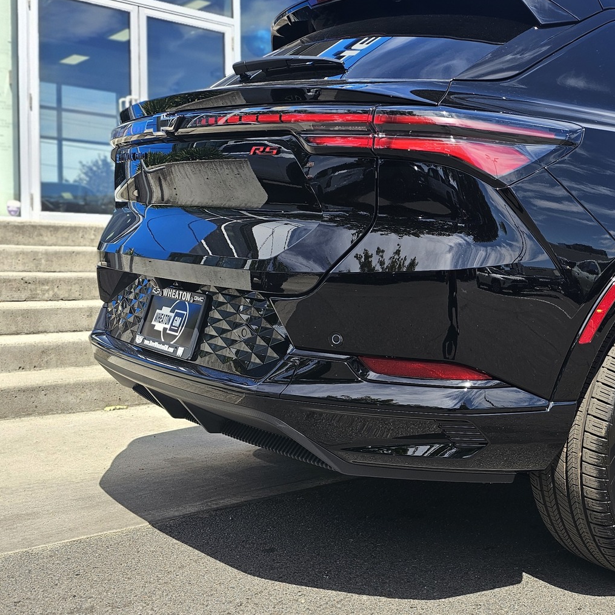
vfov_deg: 40.9
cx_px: 571
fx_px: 824
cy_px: 295
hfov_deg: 37.8
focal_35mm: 41
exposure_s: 1/321
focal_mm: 6.3
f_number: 1.7
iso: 10
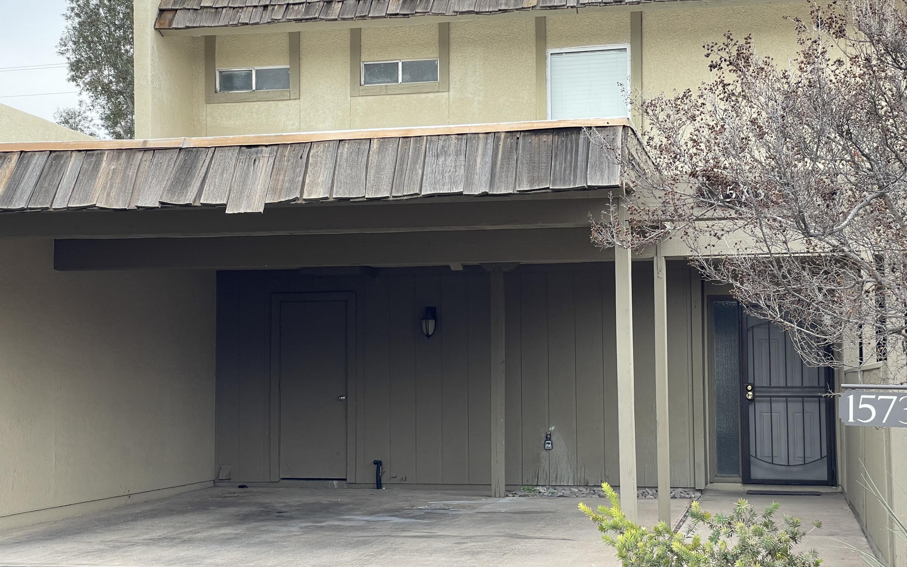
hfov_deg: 36.3
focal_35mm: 56
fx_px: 1384
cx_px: 454
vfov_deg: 23.1
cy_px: 301
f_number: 2
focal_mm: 6
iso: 25
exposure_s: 1/99
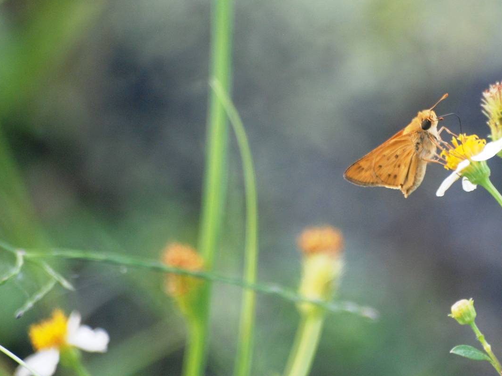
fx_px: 9412
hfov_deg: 3.1
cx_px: 321
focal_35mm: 649
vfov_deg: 2.3
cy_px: 151
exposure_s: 1/250
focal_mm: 300
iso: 400
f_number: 5.6
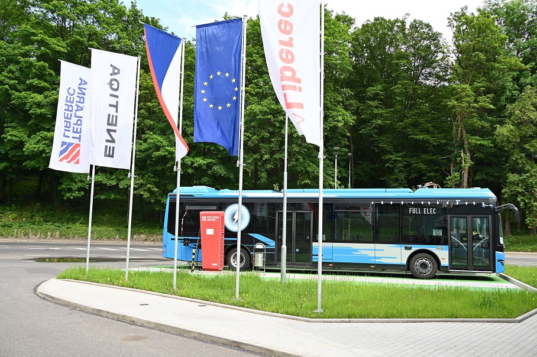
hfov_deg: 57.3
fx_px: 492
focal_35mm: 33
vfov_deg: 39.9
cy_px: 178
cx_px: 268
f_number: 5.6
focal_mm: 33
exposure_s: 1/250
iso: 200
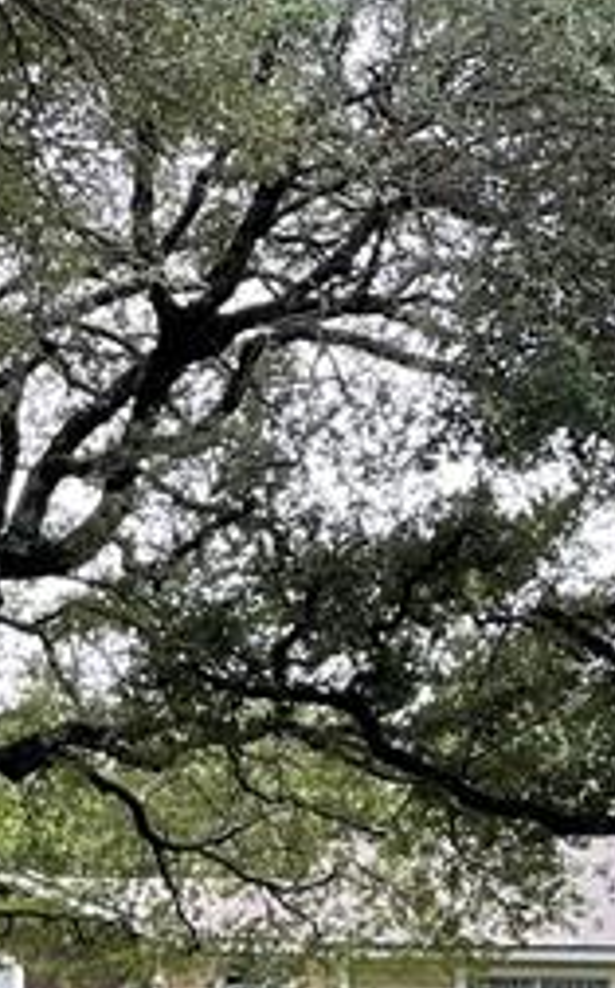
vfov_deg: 17.7
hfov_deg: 11.0
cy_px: 1211
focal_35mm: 112
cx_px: -439
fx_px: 3010
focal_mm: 4.2
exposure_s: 1/121
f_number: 1.6
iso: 100
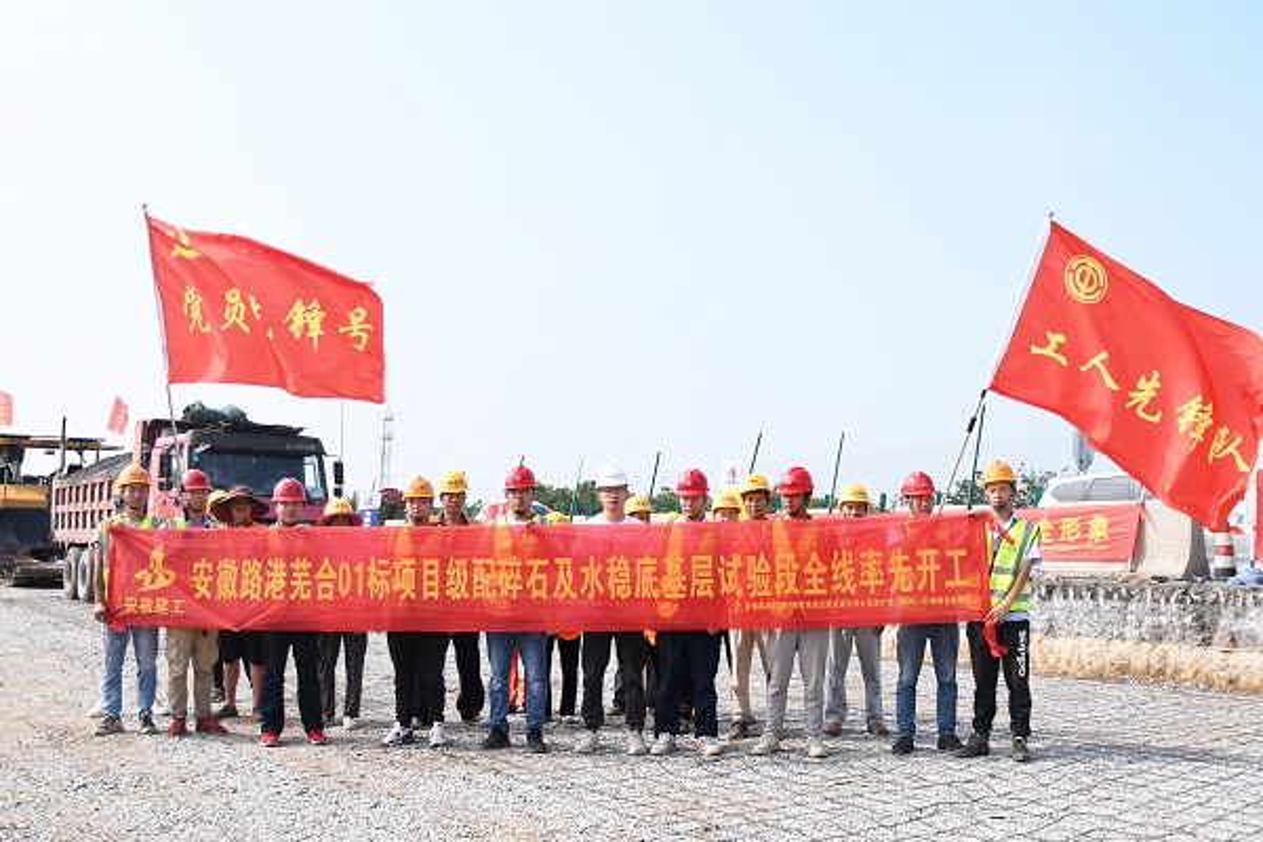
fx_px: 1263
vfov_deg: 36.9
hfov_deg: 53.1
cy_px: 421
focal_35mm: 36
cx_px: 632
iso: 640
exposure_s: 1/5000
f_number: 3.5
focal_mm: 18
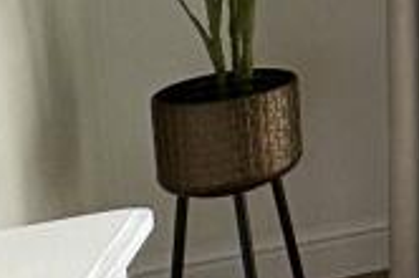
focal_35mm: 90
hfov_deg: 13.4
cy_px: -144
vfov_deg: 14.1
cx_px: 1098
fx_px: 1045
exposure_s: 1/196
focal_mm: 2.22
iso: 40
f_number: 2.2
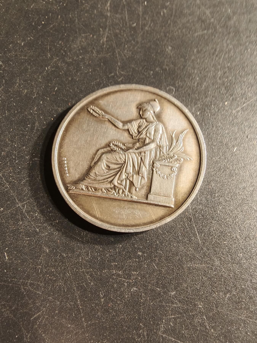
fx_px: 228
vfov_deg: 73.9
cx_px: 128
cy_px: 172
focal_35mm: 23
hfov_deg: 58.9
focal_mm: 2.32
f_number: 2
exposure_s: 1/50
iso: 160
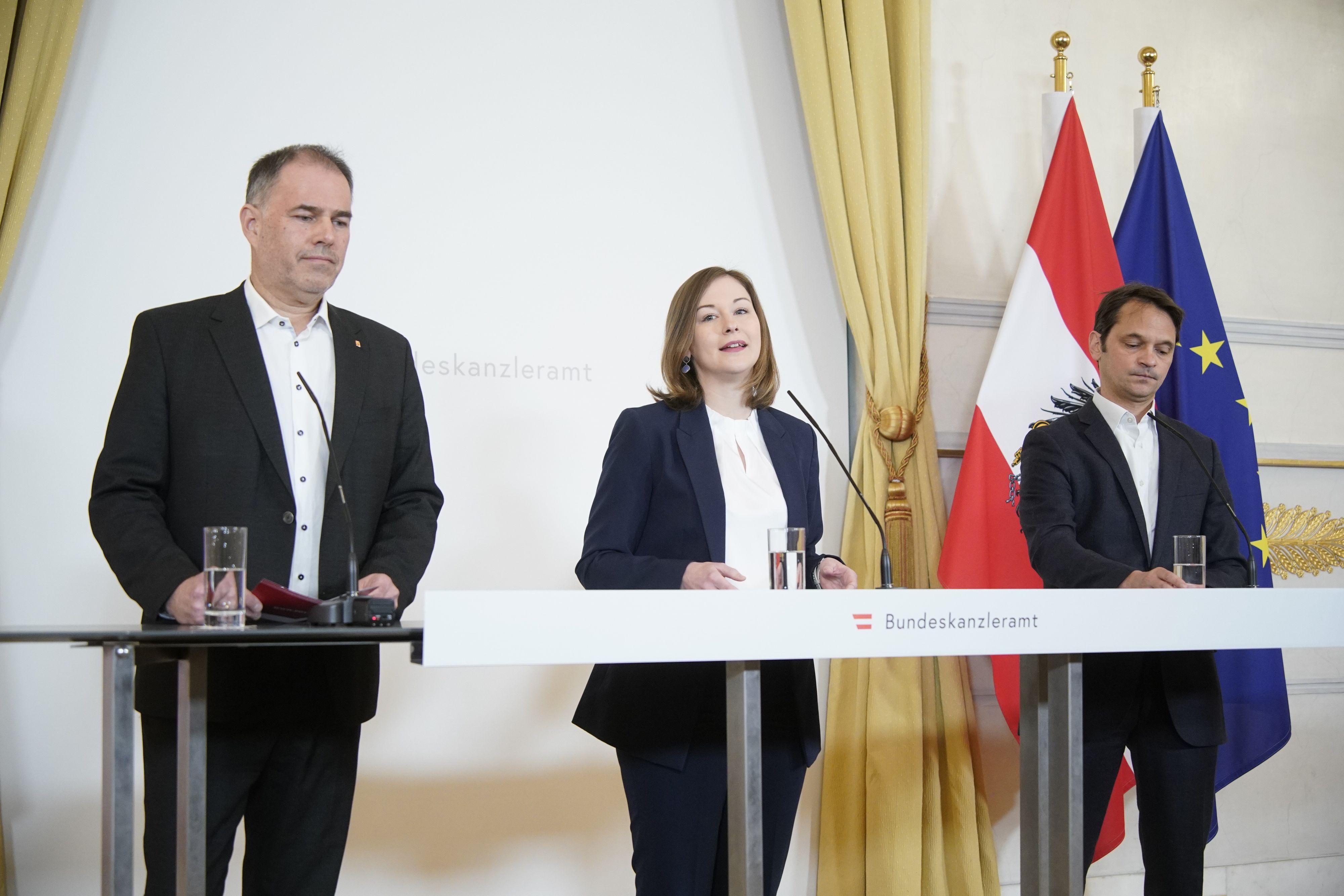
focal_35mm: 52
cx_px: 672
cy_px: 448
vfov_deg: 26.0
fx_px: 1941
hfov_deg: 38.2
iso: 3200
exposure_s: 1/200
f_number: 4
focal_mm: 52
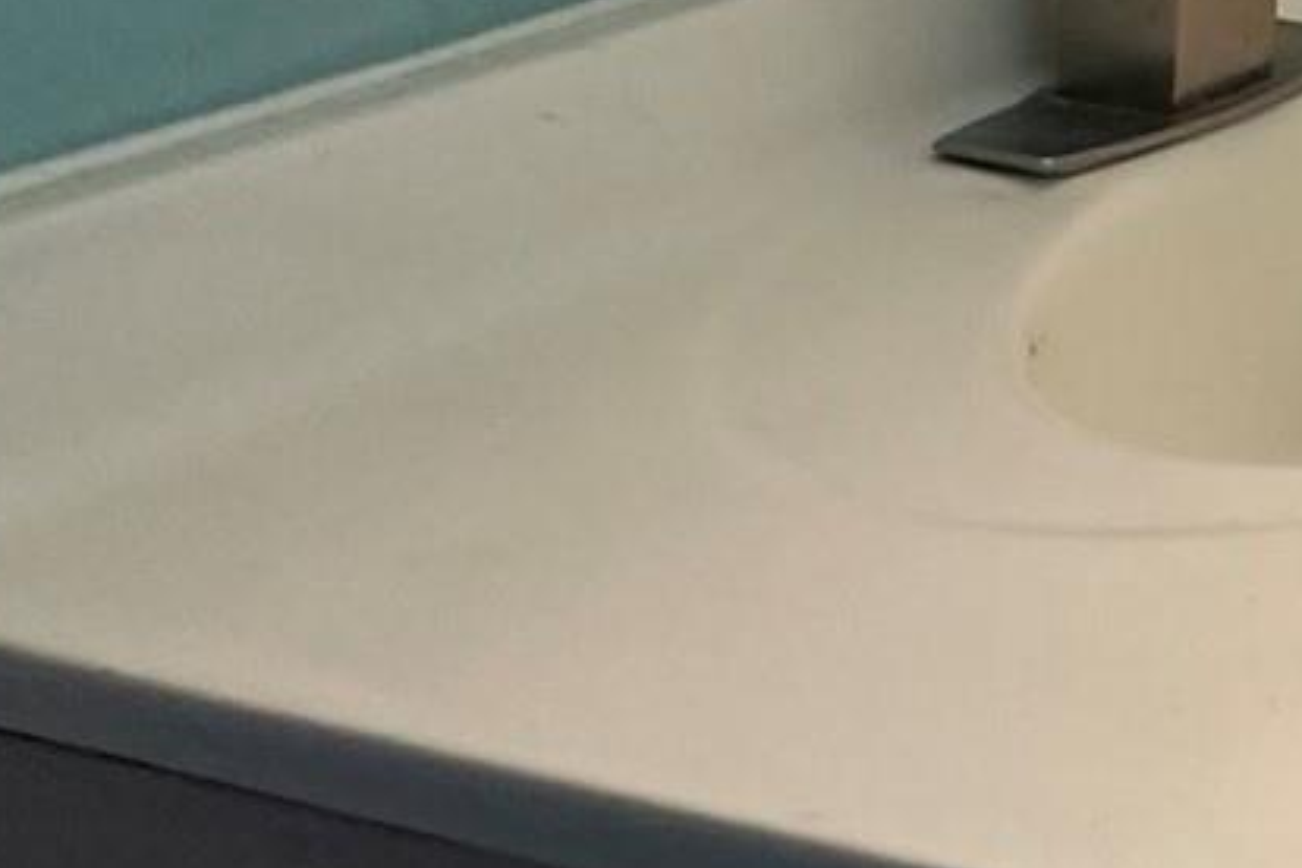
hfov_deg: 20.0
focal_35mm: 72
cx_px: 2371
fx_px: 2604
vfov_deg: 18.6
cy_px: 79
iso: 250
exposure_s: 1/60
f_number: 2.2
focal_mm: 2.22
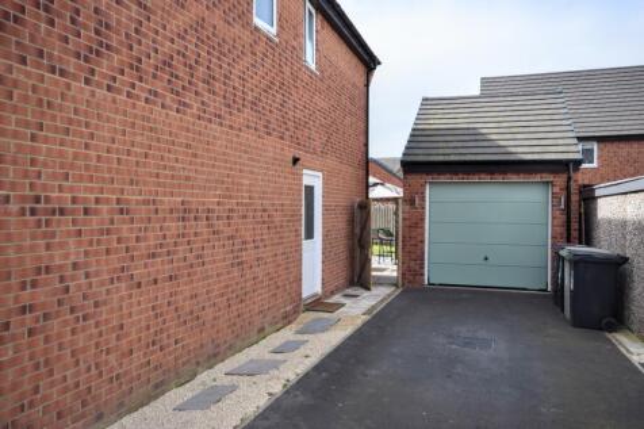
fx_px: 536
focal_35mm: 30
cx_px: 322
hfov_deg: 61.9
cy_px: 214
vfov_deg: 43.6
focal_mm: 20
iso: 200
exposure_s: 1/250
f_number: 8
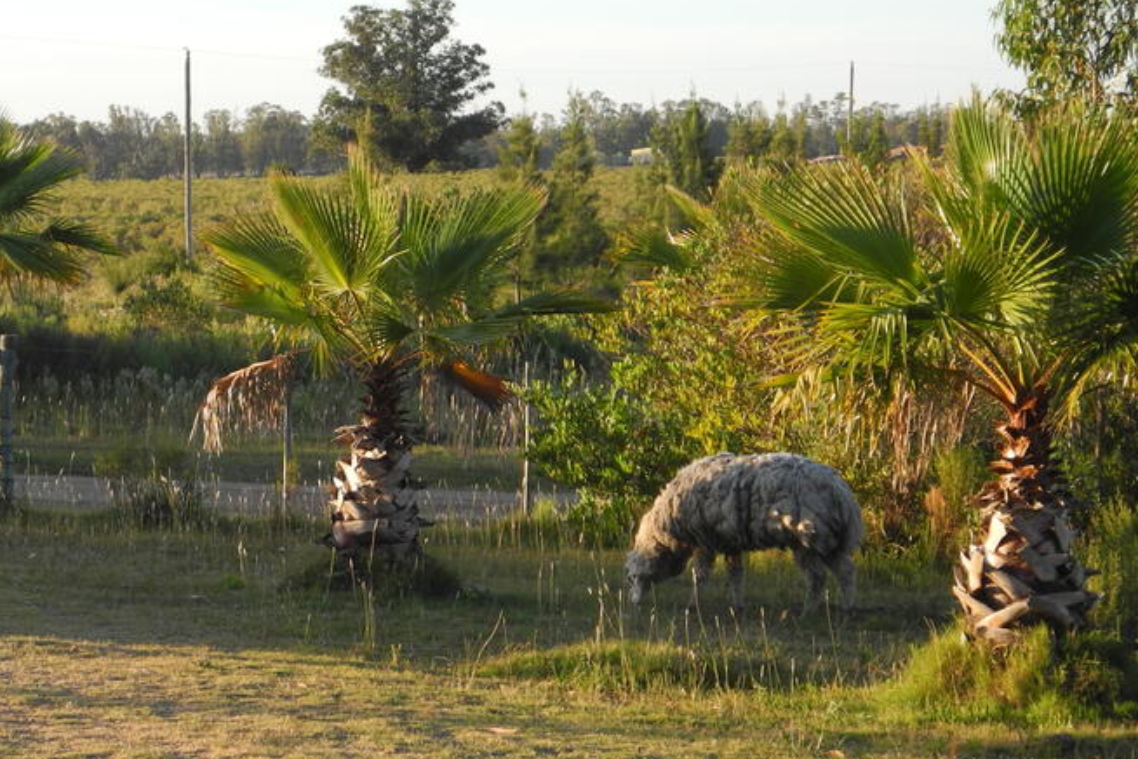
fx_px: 4836
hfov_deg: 13.4
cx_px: 275
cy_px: 519
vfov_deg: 9.0
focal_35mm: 153
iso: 100
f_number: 4.5
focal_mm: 20.1
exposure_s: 1/200
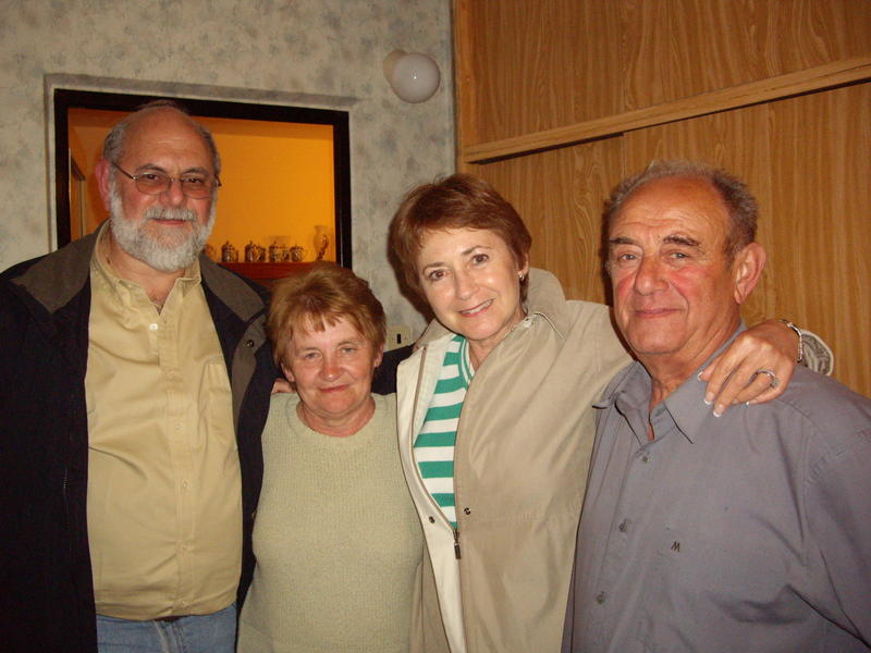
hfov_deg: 49.0
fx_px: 956
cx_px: 436
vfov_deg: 37.7
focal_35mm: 38
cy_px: 326
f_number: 2.8
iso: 400
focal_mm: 7.9
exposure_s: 1/40
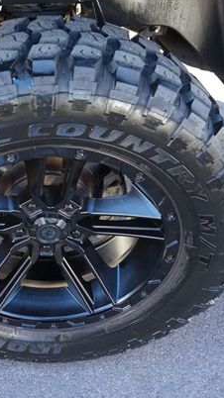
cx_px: 20
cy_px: 189
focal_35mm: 40
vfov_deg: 50.5
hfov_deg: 28.5
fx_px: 423
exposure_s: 1/160
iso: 640
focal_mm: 16
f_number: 4
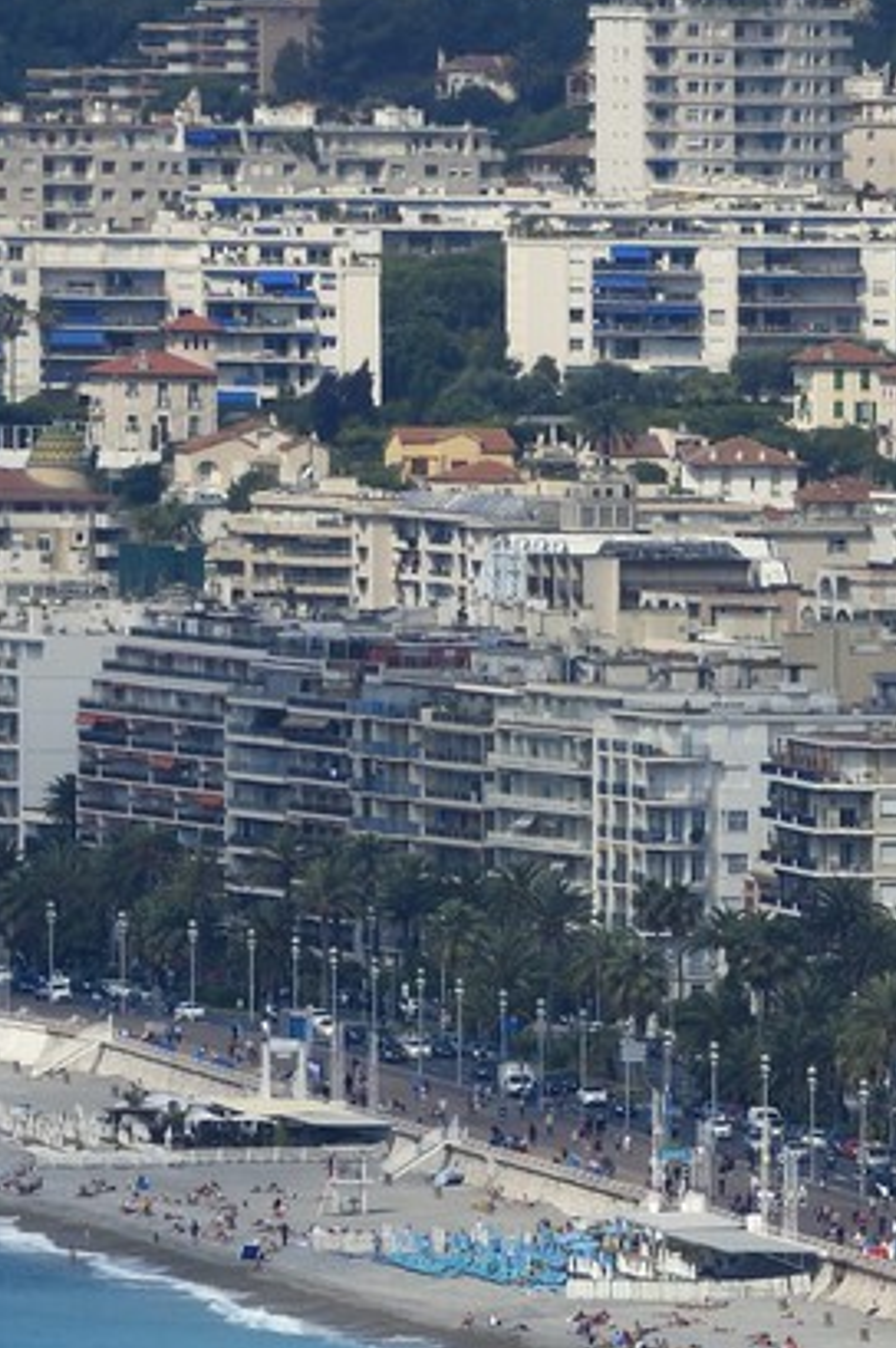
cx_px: 1029
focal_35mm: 782
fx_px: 29242
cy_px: 2538
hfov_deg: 1.8
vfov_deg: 2.6
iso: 200
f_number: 16
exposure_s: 1/250
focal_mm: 200
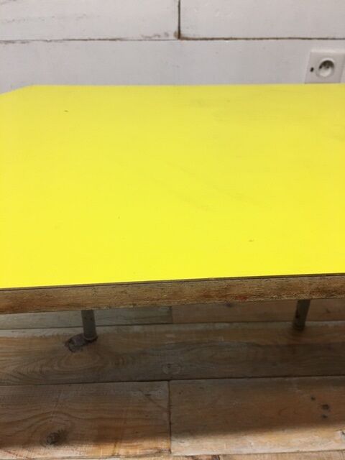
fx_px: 385
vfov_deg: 61.7
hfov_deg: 48.2
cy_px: 230
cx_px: 172
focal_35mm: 29
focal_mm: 4.15
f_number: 2.2
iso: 64
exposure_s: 1/33
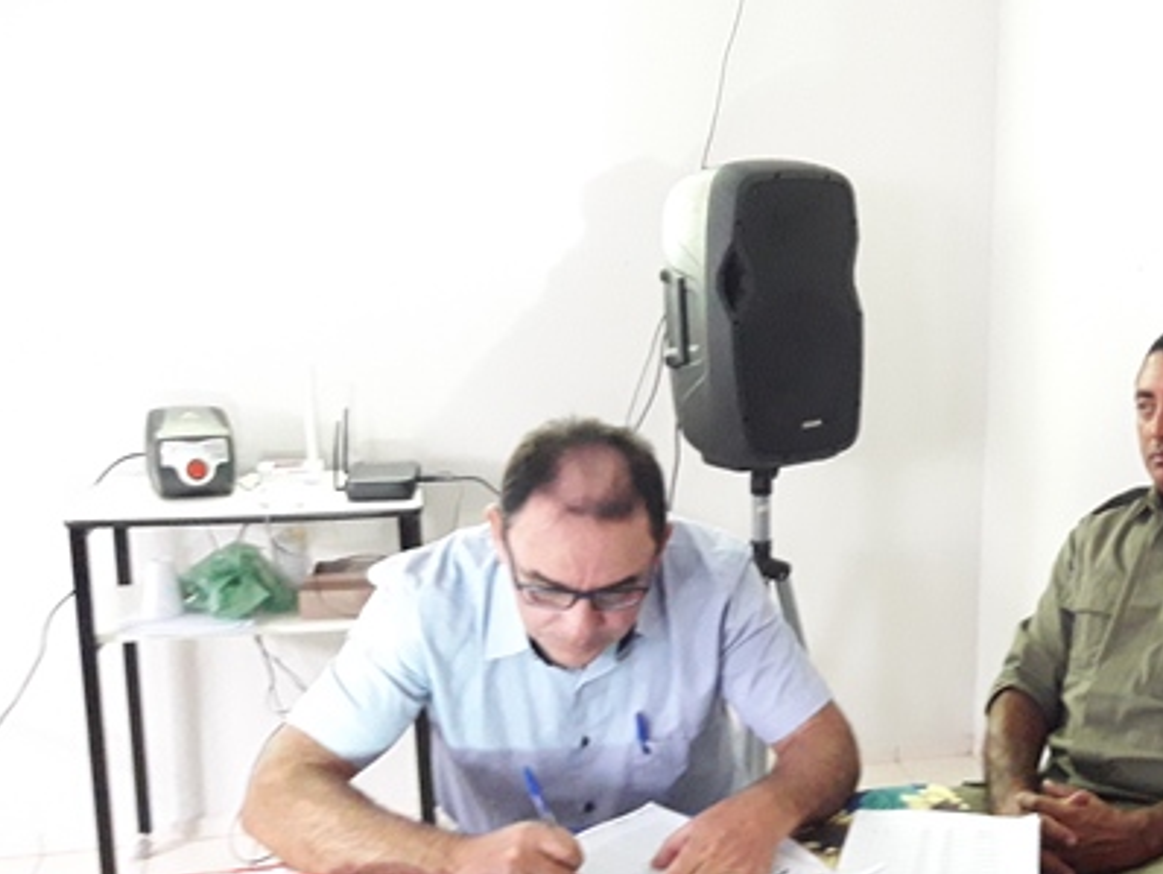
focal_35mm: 45
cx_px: 912
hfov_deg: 40.5
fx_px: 1513
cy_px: 529
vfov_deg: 32.1
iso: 640
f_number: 1.9
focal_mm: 3.7
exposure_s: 1/20
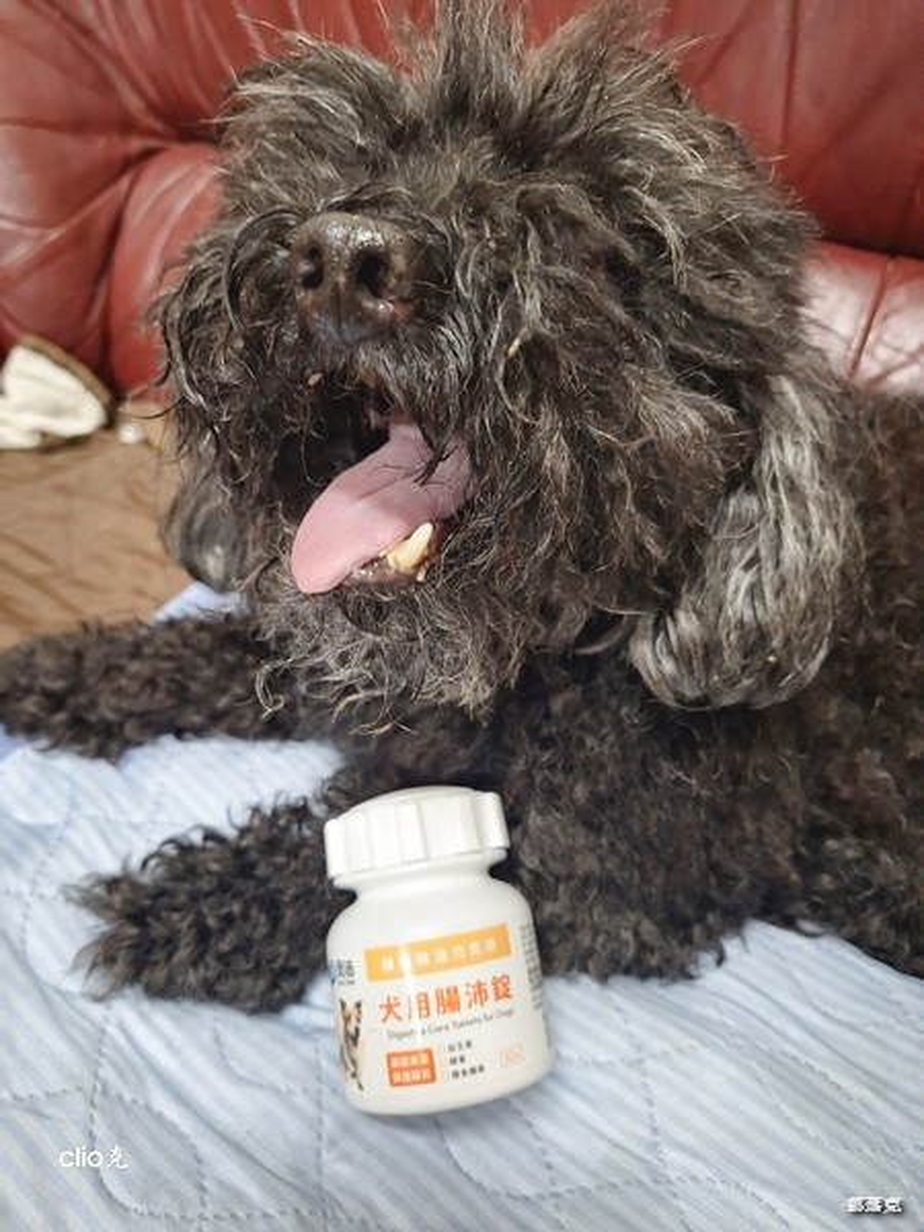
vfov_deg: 73.9
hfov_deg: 58.9
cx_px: 462
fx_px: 819
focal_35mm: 23
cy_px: 616
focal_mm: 5.54
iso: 250
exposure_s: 1/24
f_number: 1.8
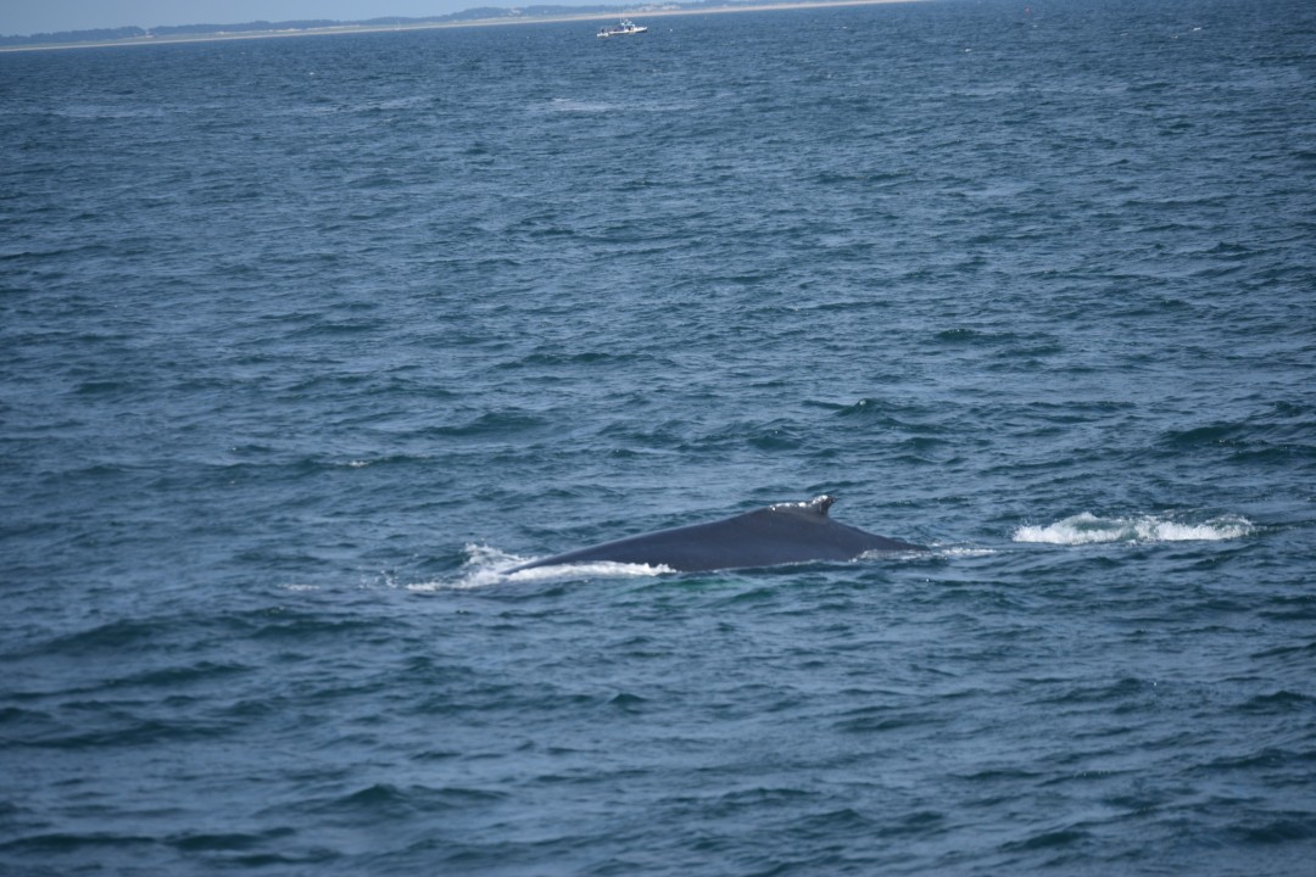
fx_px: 8499
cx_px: 658
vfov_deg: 5.9
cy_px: 438
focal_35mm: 232
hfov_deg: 8.9
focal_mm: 155
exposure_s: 1/1600
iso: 200
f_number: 5.6
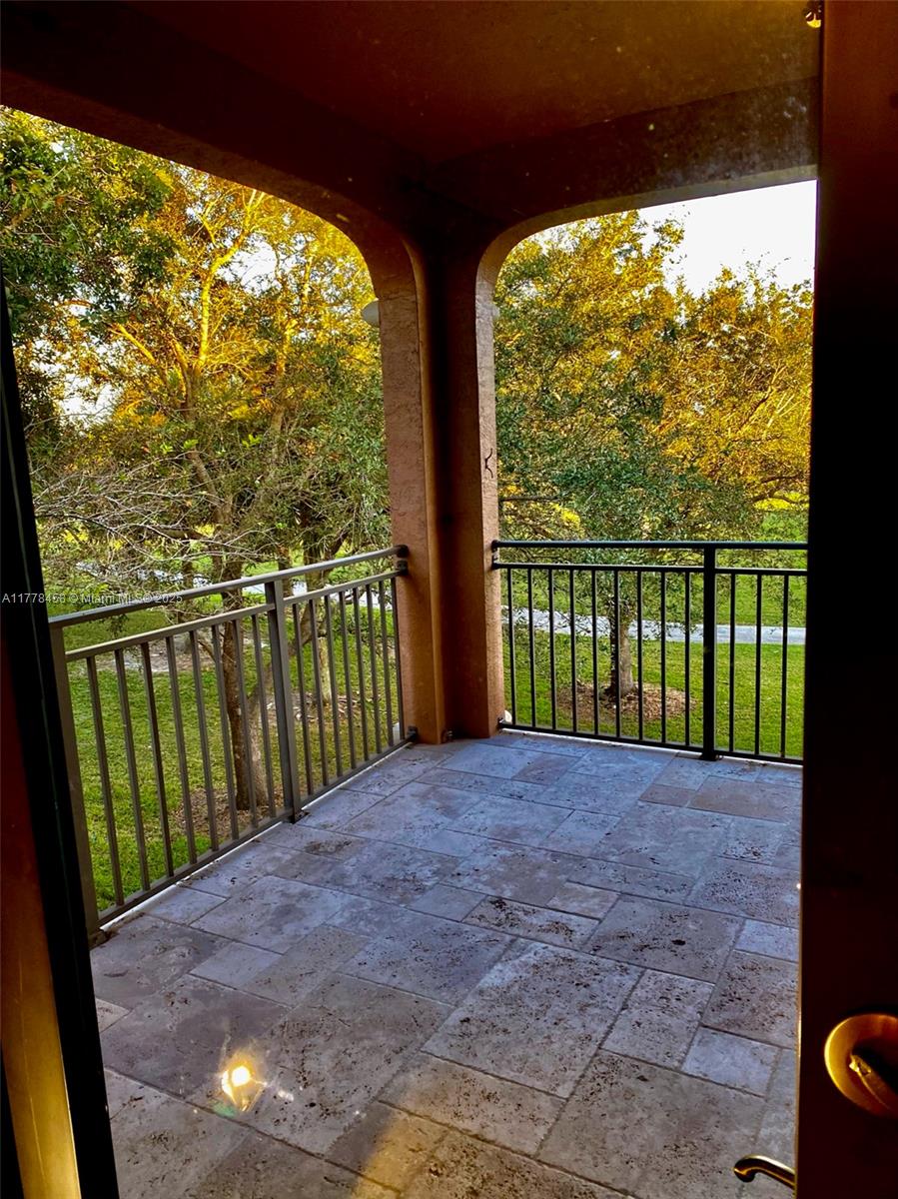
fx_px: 900
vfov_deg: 67.3
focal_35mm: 26
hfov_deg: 53.0
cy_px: 600
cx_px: 449
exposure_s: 1/120
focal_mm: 4.25
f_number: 1.8
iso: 100
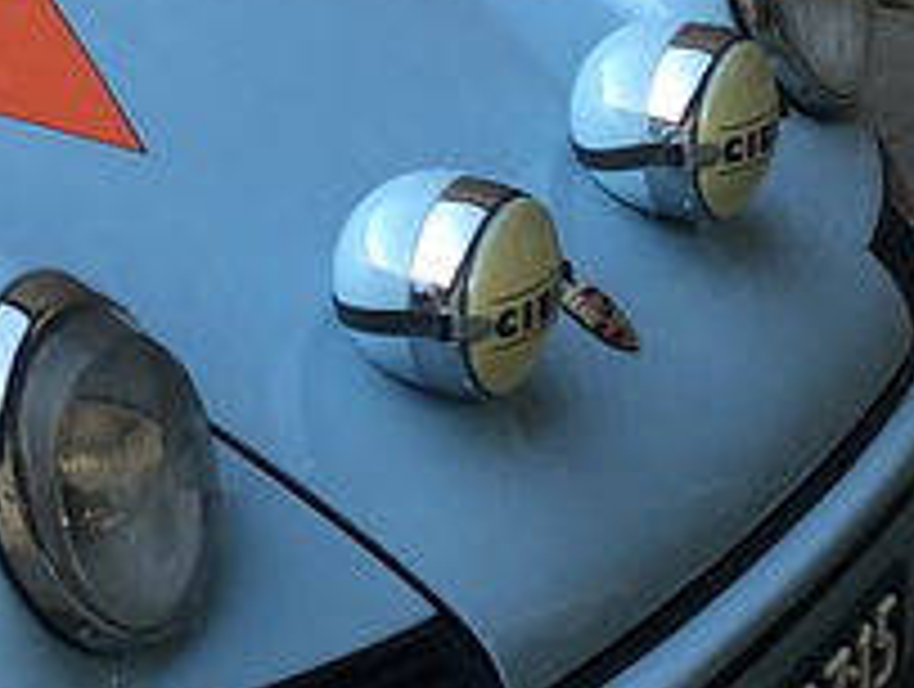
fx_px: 3730
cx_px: -585
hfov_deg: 13.0
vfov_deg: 10.0
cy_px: -499
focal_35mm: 141
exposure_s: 1/33
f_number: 1.8
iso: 40
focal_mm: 3.99
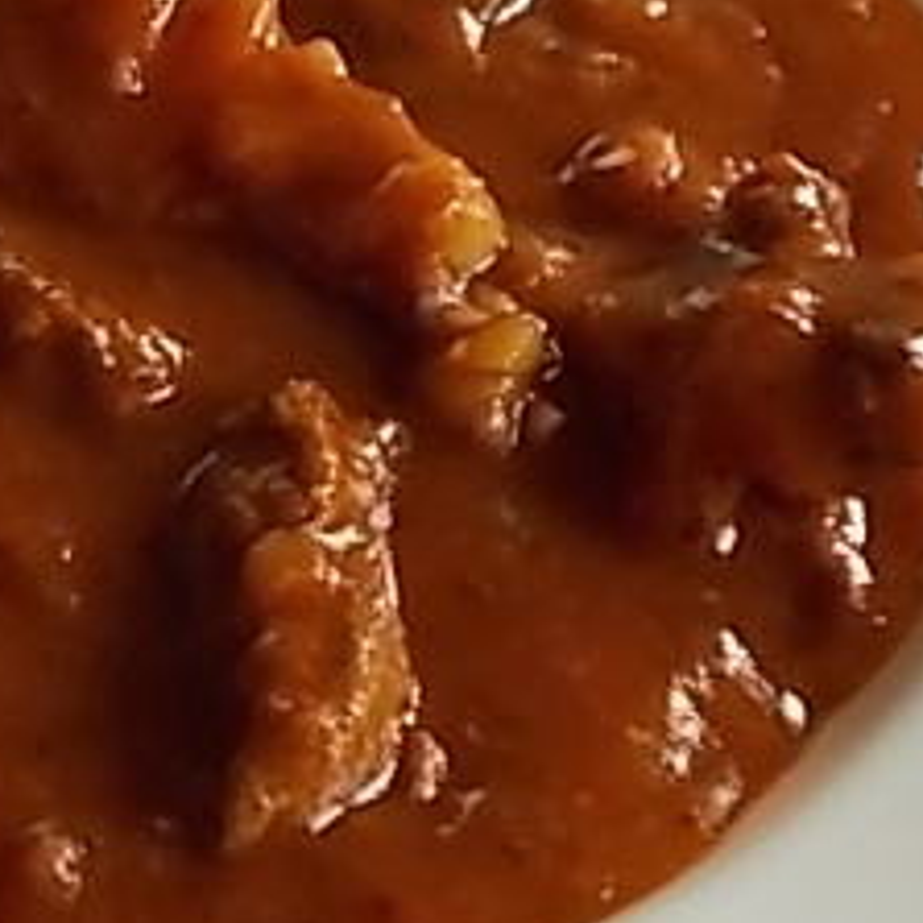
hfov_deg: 21.7
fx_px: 2293
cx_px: -62
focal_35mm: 76
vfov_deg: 22.6
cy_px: 286
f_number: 3.4
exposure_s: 1/25
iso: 200
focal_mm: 5.3
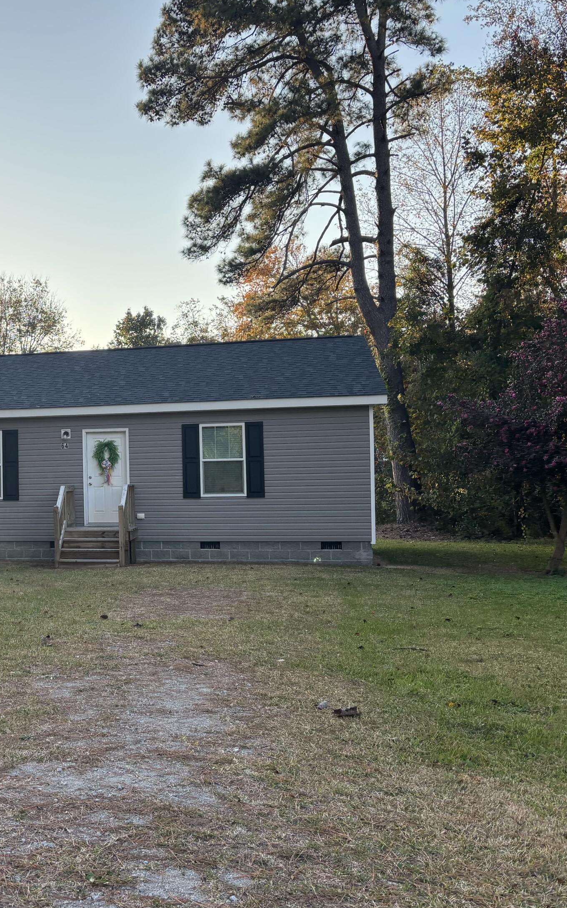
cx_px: 35
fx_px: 940
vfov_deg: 51.5
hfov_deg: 31.7
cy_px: 453
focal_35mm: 38
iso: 50
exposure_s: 1/732
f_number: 1.6
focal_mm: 5.96
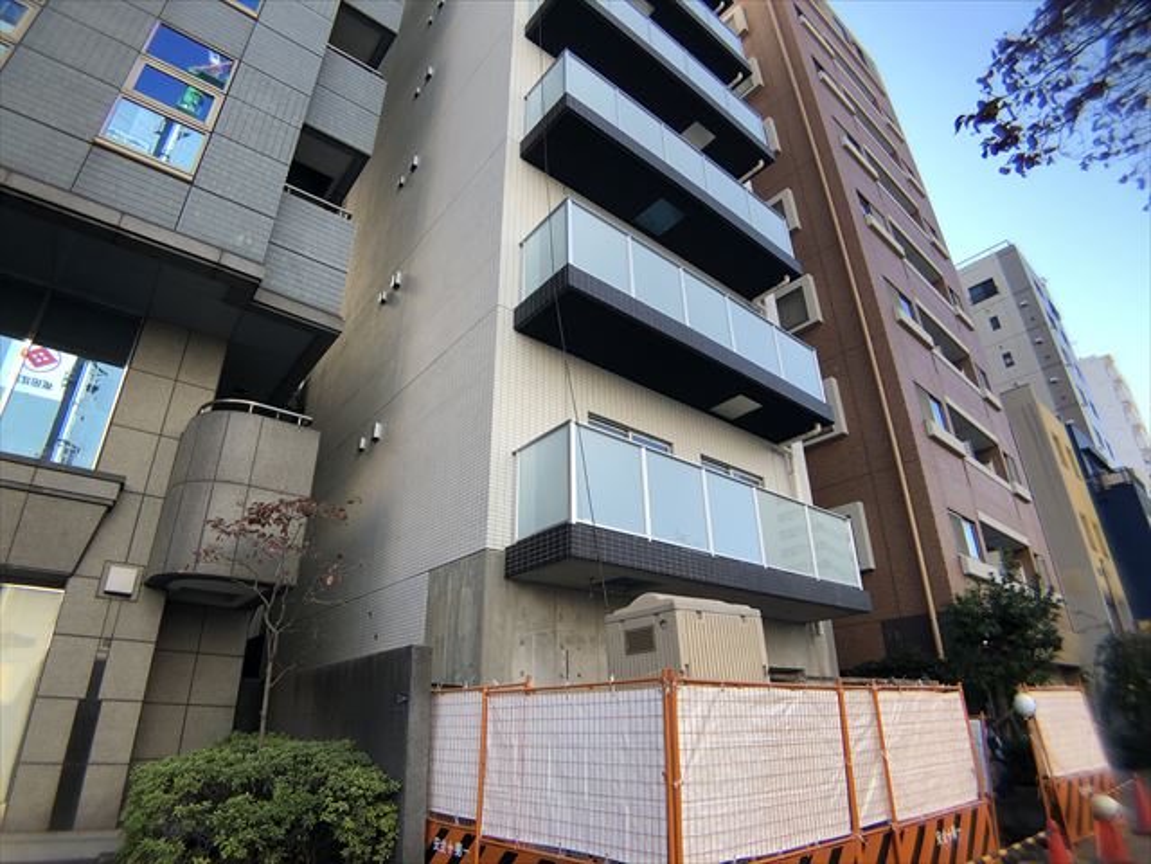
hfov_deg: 63.4
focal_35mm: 28
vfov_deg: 49.7
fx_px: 931
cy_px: 432
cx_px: 576
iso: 20
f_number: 1.8
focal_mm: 3.99
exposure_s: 1/298
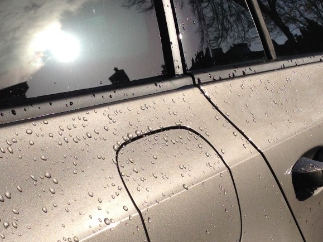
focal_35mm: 87
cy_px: 183
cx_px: 128
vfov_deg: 16.9
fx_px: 812
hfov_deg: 22.5
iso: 50
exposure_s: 1/6944
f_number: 2.4
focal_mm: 4.28
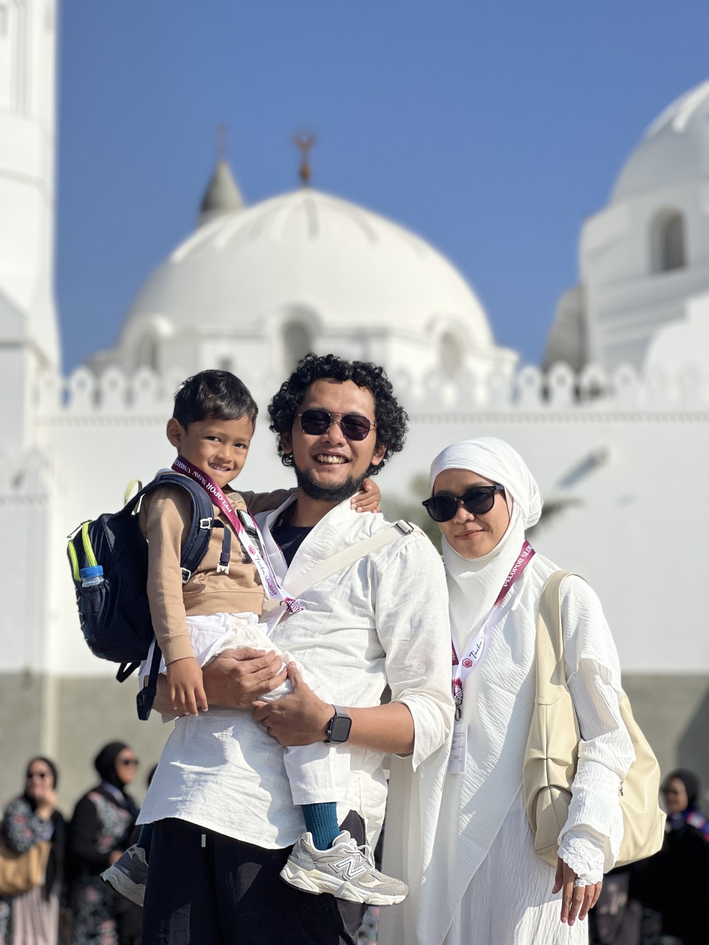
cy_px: 472
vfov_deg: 25.3
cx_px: 354
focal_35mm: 77
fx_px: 2103
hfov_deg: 19.1
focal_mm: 9
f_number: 2.8
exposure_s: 1/2222
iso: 32
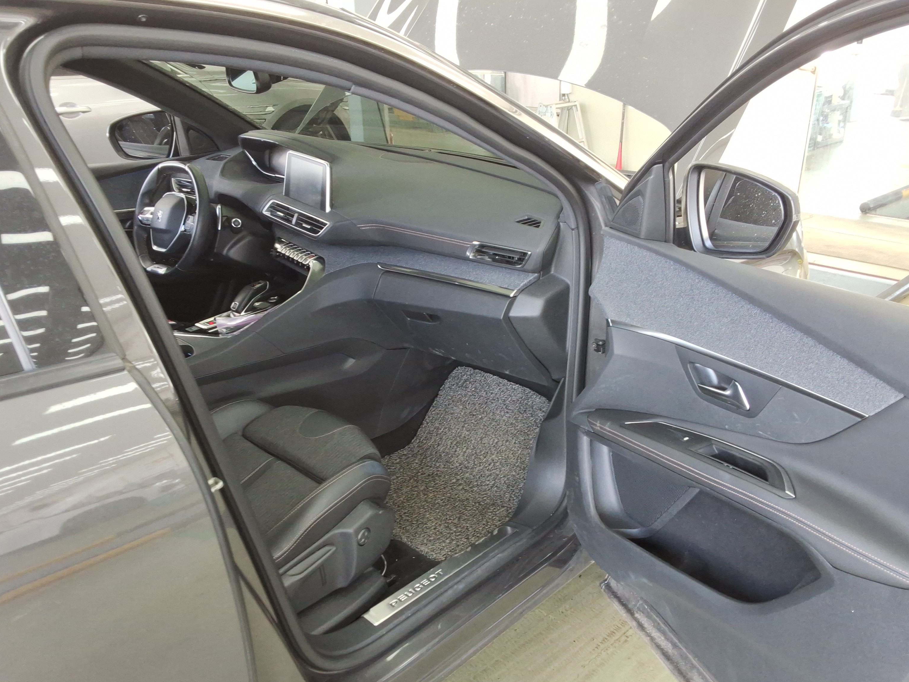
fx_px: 788
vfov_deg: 46.8
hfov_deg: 60.0
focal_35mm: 30
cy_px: 358
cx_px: 466
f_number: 1.9
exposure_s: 1/60
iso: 56
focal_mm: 2.91
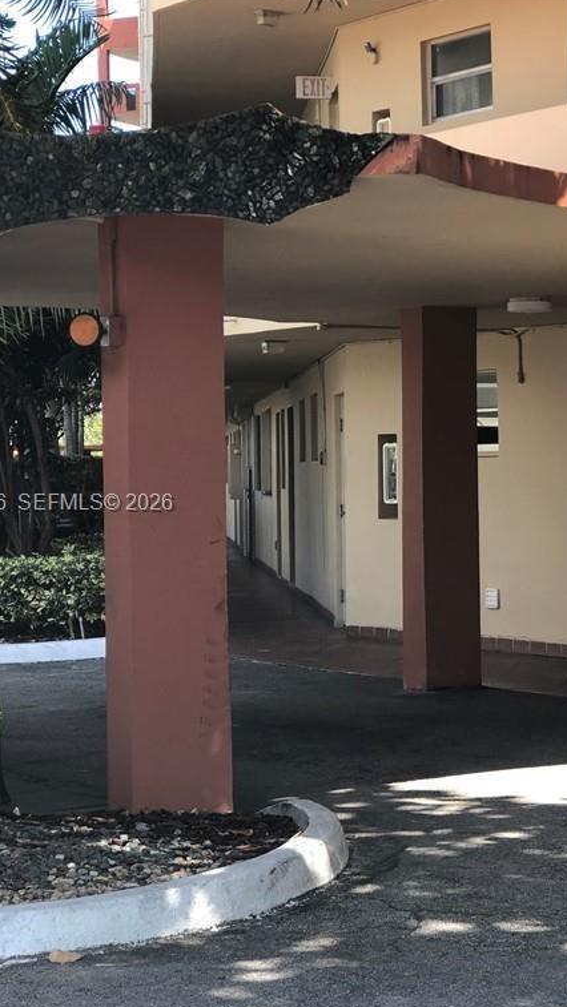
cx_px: 574
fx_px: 2244
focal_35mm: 84
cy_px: 504
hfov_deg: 14.2
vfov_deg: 25.3
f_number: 2.8
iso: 20
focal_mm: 6.6
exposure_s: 1/120
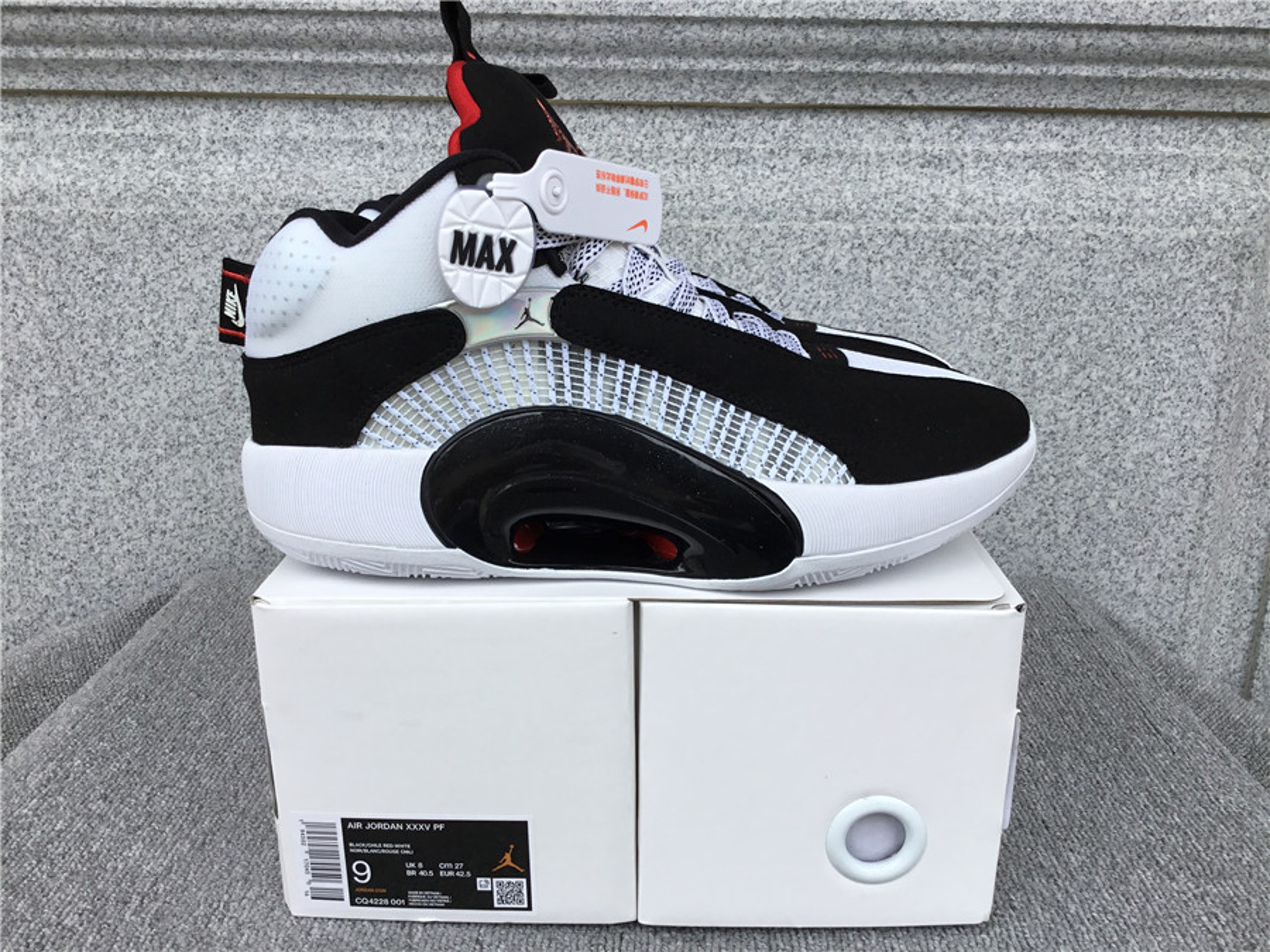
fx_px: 1137
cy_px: 476
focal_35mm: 31
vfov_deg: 45.4
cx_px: 635
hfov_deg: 58.4
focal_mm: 3.3
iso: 25
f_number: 2.4
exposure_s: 1/264
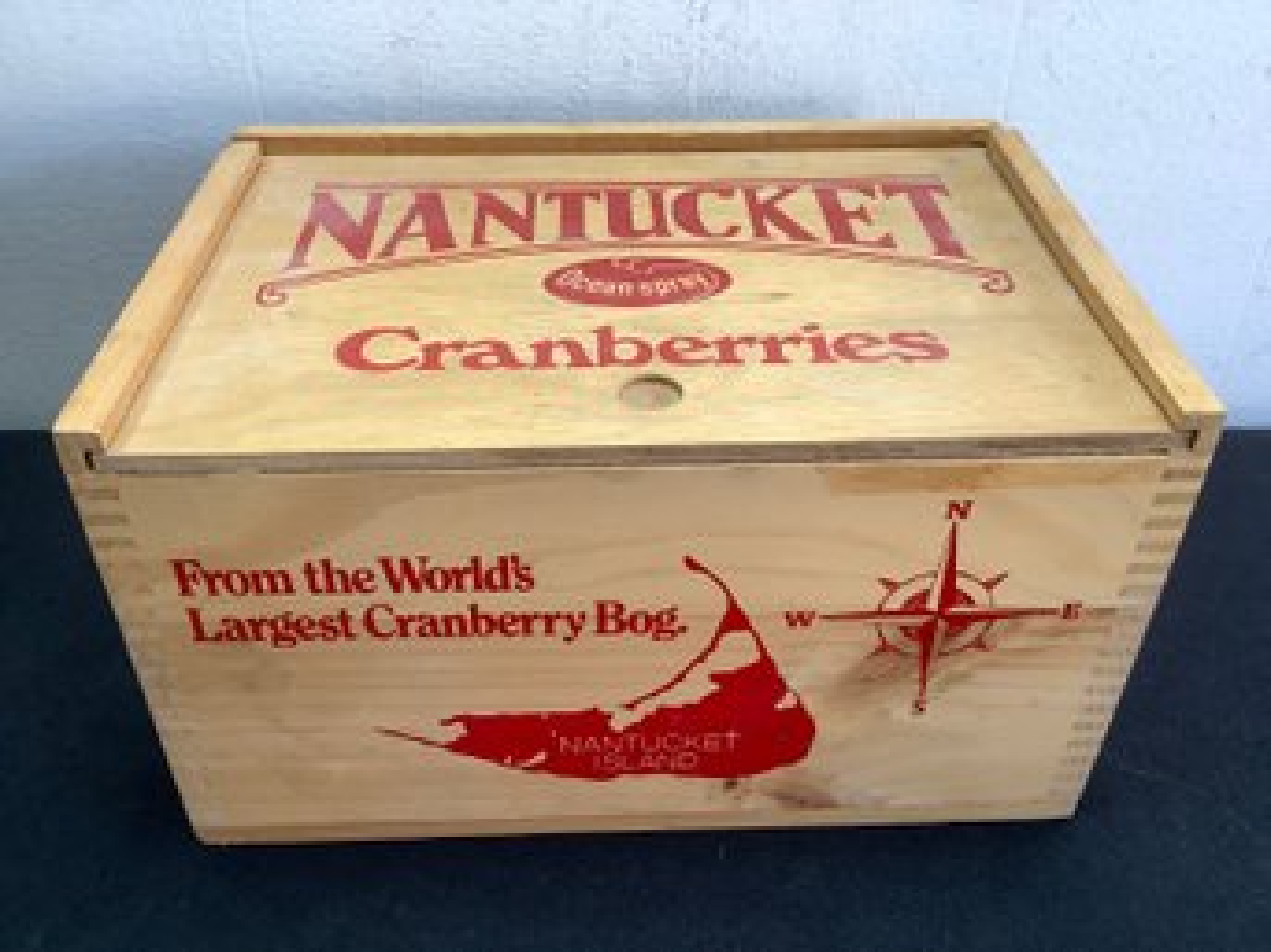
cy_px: 476
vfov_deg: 45.4
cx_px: 636
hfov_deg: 58.4
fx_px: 1138
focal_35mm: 31
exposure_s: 1/60
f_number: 2.4
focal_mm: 3.3
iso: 160
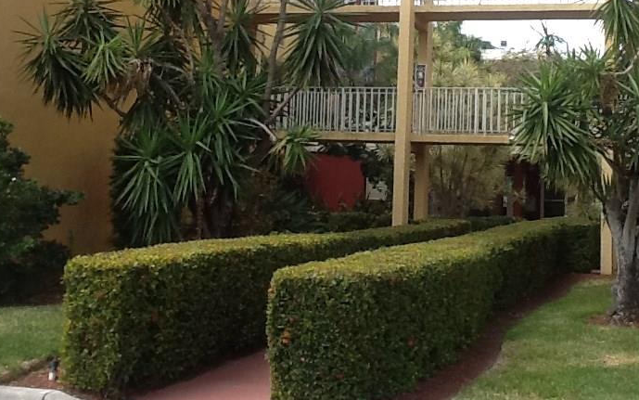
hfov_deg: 31.2
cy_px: 88
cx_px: 433
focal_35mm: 65
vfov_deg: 19.8
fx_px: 1132
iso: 40
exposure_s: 1/393
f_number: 2.4
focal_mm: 2.03
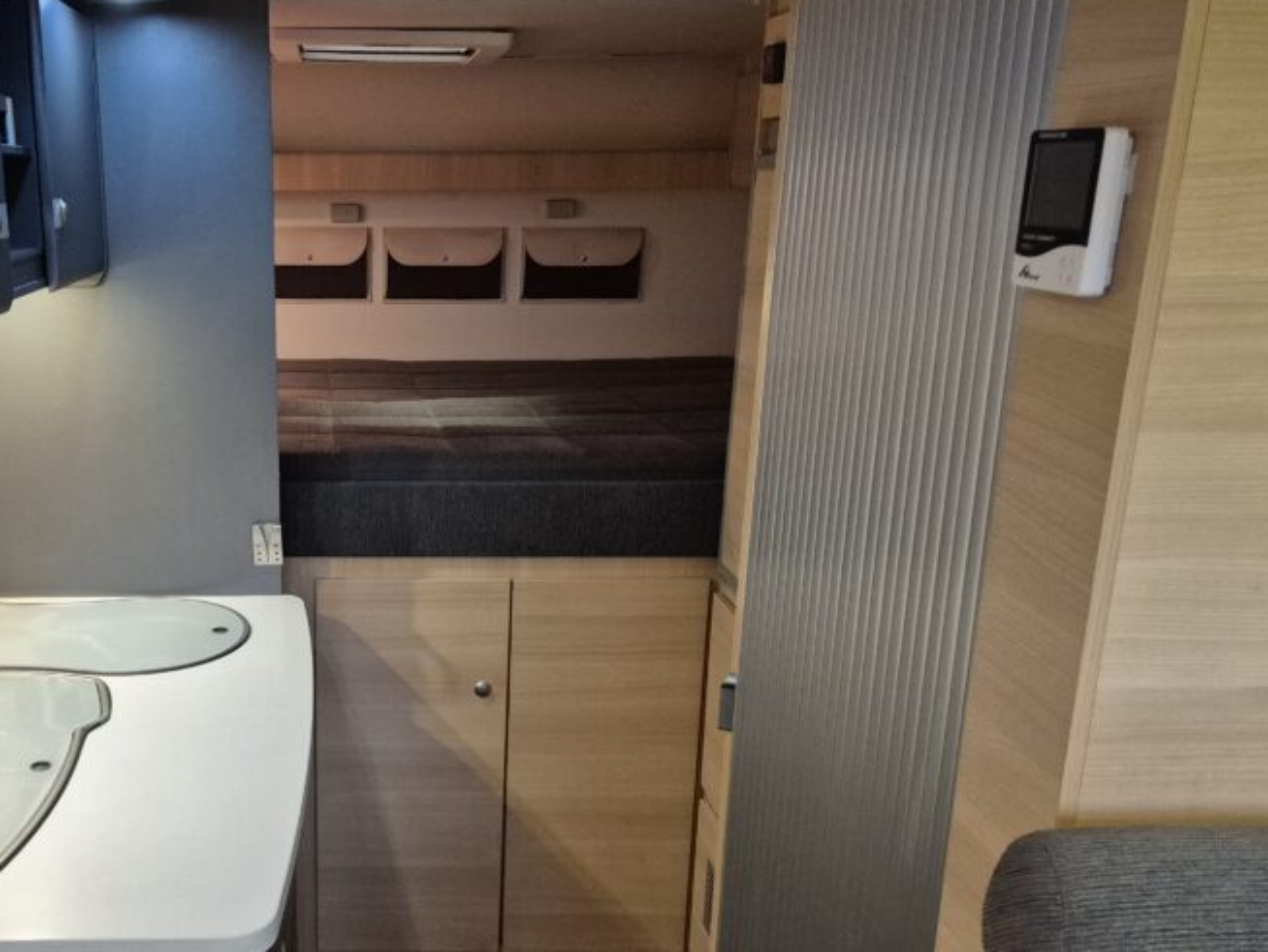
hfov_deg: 49.6
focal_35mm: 36
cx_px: 343
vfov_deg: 39.6
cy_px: 549
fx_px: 1319
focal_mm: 5.4
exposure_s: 1/100
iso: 1250
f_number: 1.8
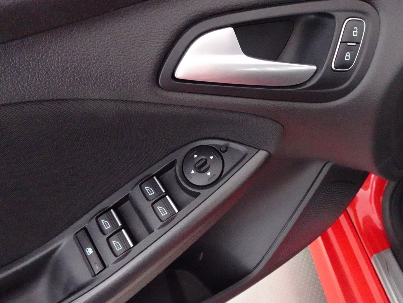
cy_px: 152
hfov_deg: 71.6
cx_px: 202
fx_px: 279
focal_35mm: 24
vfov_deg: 56.8
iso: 3200
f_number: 3.5
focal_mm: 4.25
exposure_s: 1/30
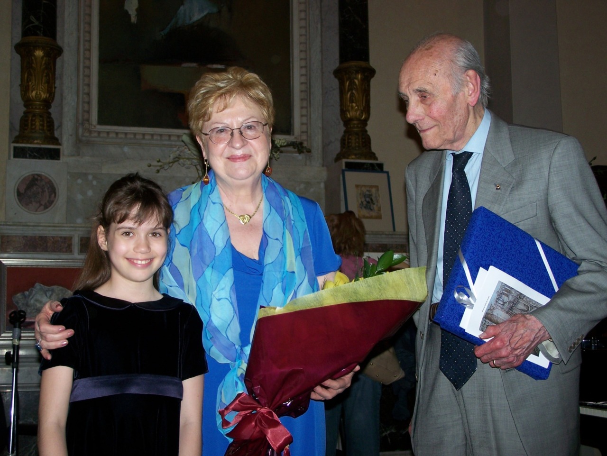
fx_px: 983
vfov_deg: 26.1
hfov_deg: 34.3
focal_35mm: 56
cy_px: 228
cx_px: 304
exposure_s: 1/60
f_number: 3.1
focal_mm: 9.3
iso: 80
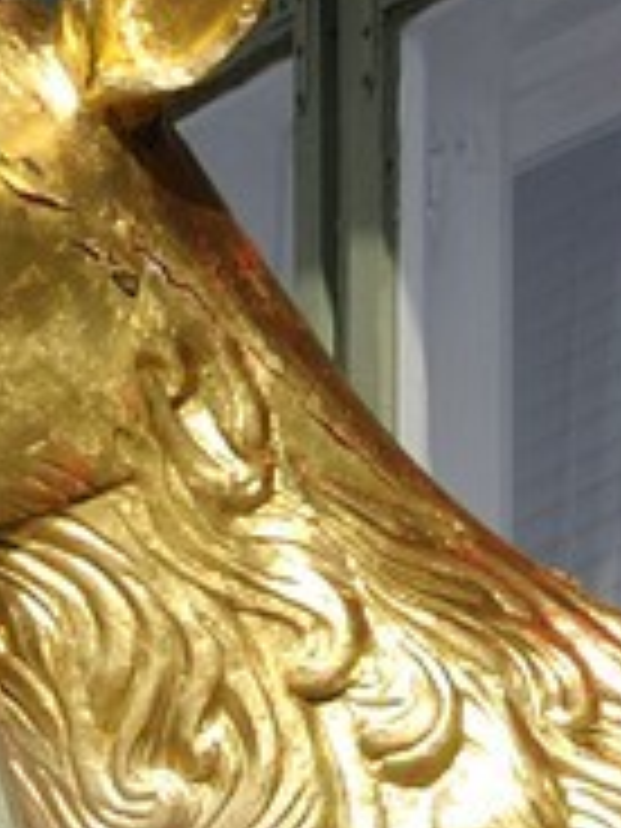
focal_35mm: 1128
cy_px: 2092
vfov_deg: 1.8
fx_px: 26981
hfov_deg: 1.3
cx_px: -306
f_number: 11
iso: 200
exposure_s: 1/320
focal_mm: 135
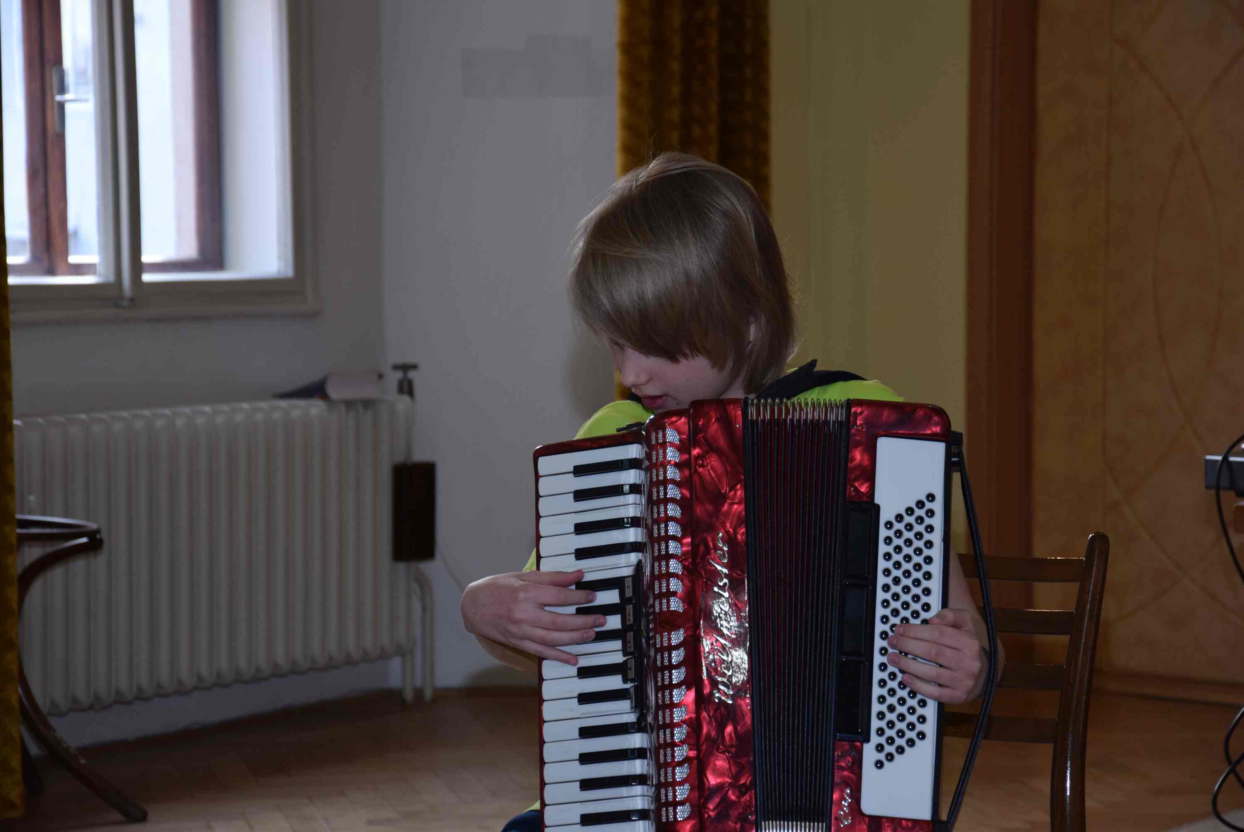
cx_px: 622
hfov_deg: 19.4
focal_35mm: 105
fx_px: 3631
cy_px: 416
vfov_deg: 13.1
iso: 400
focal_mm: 70
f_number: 5.3
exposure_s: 1/100
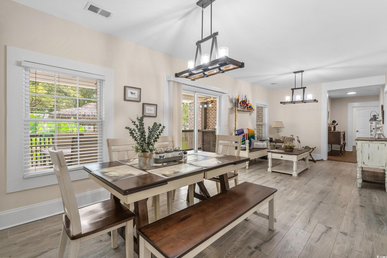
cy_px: 129
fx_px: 172
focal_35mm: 16
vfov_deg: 73.8
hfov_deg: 96.7
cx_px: 194
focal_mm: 16
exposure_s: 1/15
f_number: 8
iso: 800
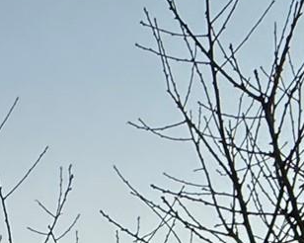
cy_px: 713
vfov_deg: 11.2
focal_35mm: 91
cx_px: -239
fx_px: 818
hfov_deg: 17.3
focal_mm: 2.22
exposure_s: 1/120
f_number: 2.2
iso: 160
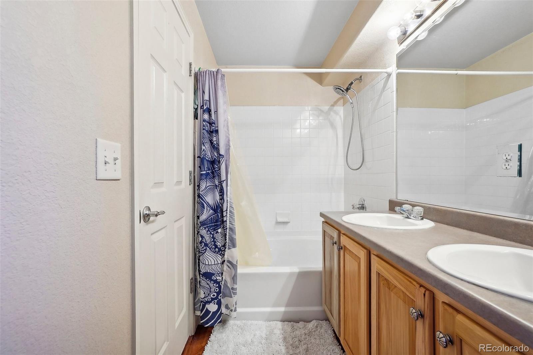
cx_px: 266
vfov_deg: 77.3
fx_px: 222
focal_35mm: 15
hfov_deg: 100.4
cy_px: 178
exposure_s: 1/8
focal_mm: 10
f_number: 8
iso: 400
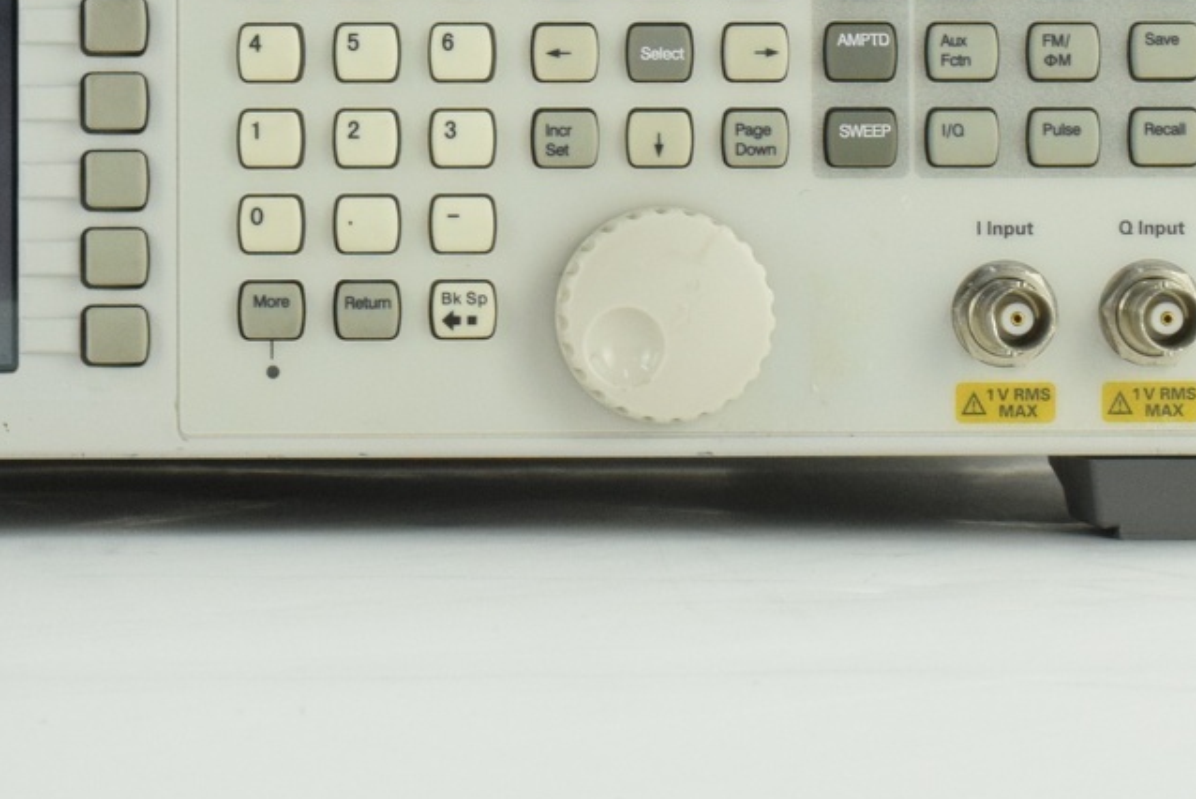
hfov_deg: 11.8
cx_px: 131
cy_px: 50
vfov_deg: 7.9
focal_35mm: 173
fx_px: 5750
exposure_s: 1/40
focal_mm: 46
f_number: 22
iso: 1600
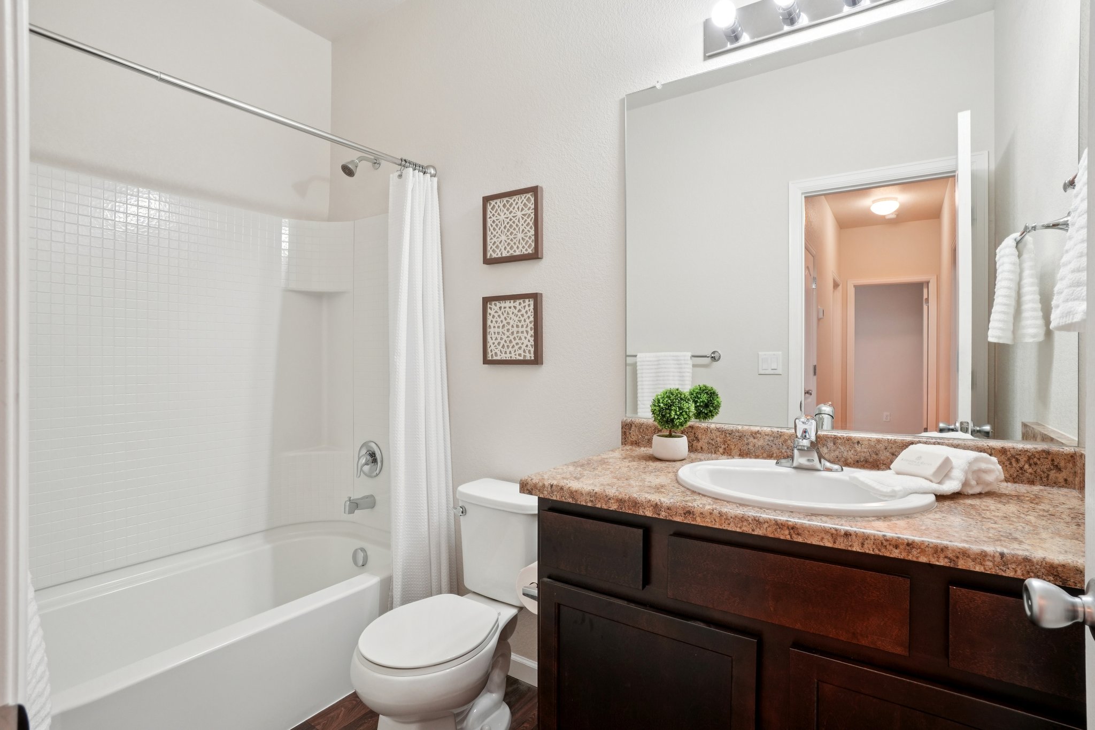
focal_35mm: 16
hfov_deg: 95.0
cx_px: 548
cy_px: 365
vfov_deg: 72.0
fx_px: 502
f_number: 8
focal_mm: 11
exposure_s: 1/20
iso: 400
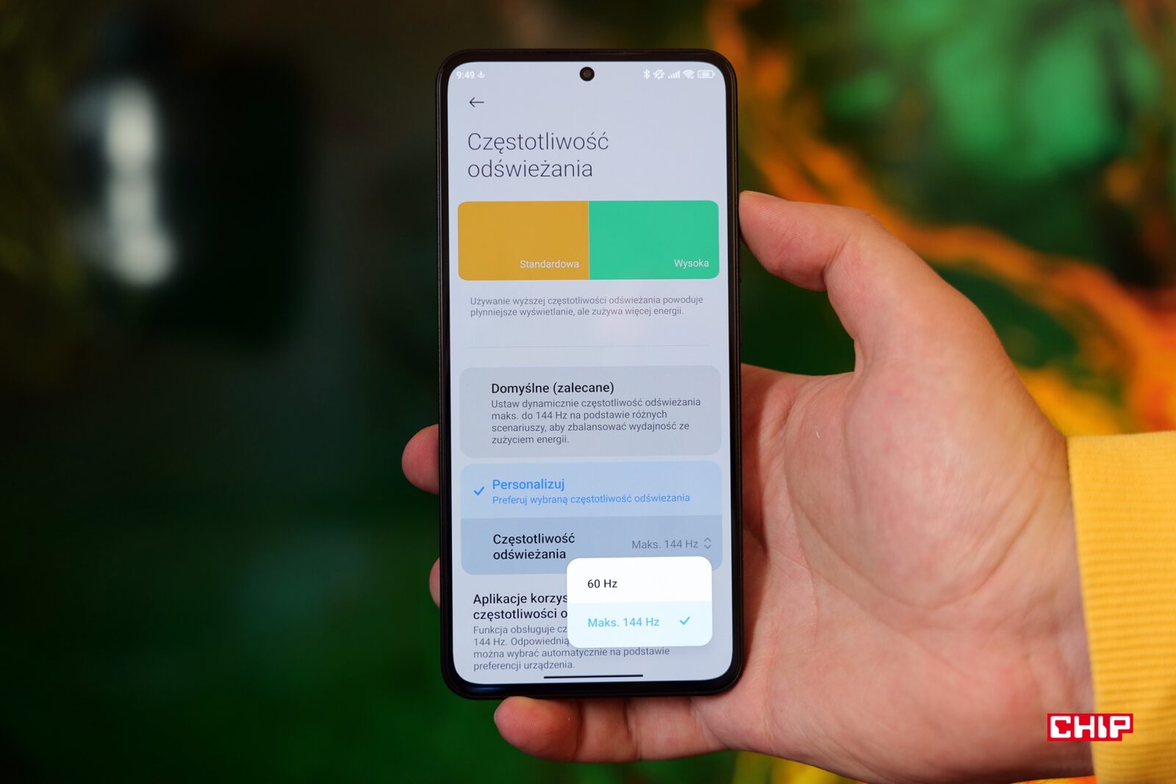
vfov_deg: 28.7
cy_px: 392
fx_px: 1535
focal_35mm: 47
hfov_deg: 41.9
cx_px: 588
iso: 1250
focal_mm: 47
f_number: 3.5
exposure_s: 1/50
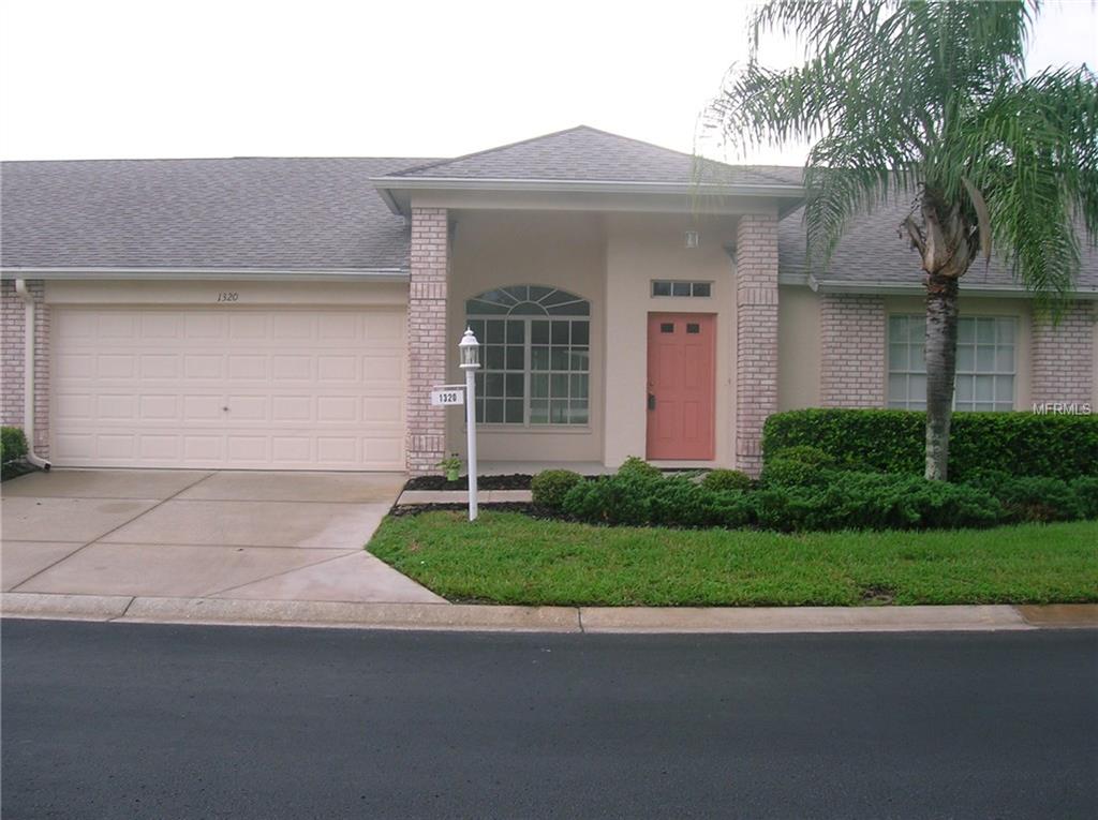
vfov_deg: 41.7
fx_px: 1077
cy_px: 410
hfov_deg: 54.0
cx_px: 549
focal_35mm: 34
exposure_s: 1/49.3
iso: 50
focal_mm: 5.7
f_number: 4.9
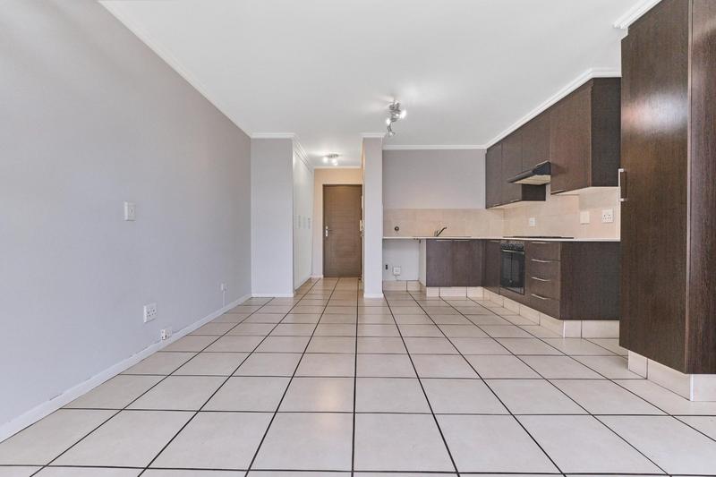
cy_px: 238
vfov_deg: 77.3
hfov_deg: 100.4
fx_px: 298
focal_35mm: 15
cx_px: 358
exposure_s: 1/100
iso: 800
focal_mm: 10
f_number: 8
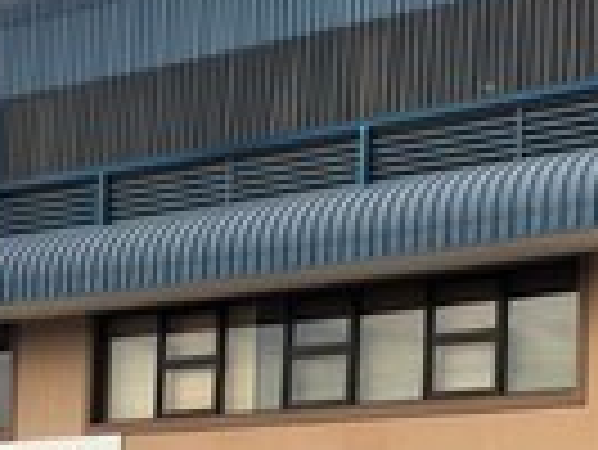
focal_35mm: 109
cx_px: 562
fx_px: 1885
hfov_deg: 17.7
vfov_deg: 13.3
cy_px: 524
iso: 32
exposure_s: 1/1647
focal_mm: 4.15
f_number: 2.2
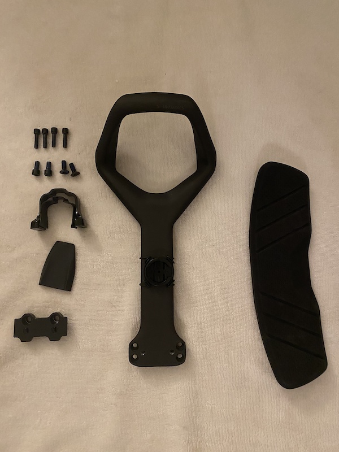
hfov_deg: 53.1
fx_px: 339
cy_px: 226
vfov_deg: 67.3
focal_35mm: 26
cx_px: 170
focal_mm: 4.25
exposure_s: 1/30
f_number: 1.8
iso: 640
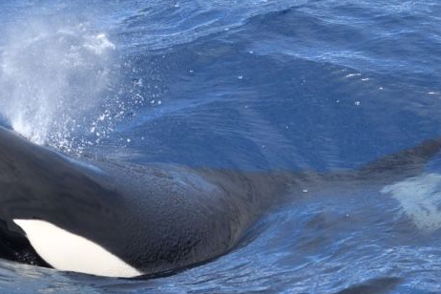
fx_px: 3711
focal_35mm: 303
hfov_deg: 6.8
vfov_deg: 4.5
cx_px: 140
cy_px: 202
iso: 1800
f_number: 5.3
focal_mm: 175
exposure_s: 1/8000
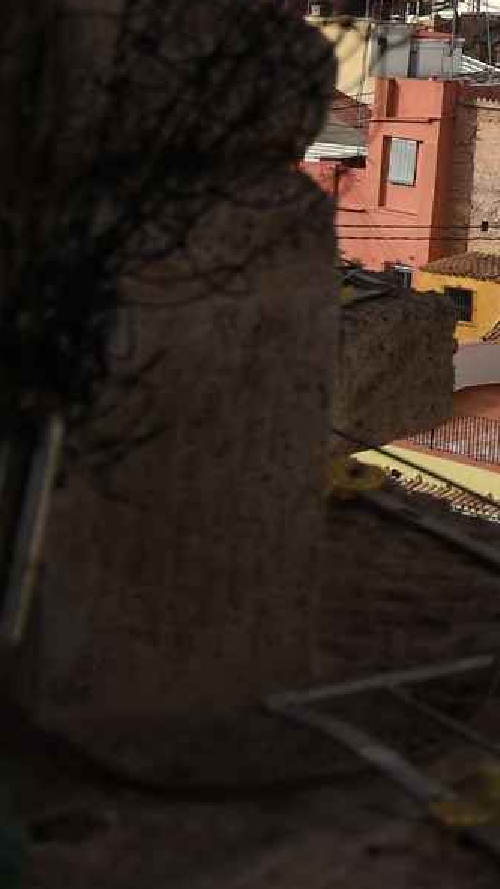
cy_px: -158
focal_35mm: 102
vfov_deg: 19.8
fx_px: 2404
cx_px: 1462
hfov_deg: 9.5
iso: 100
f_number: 6.3
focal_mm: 24
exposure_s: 1/640
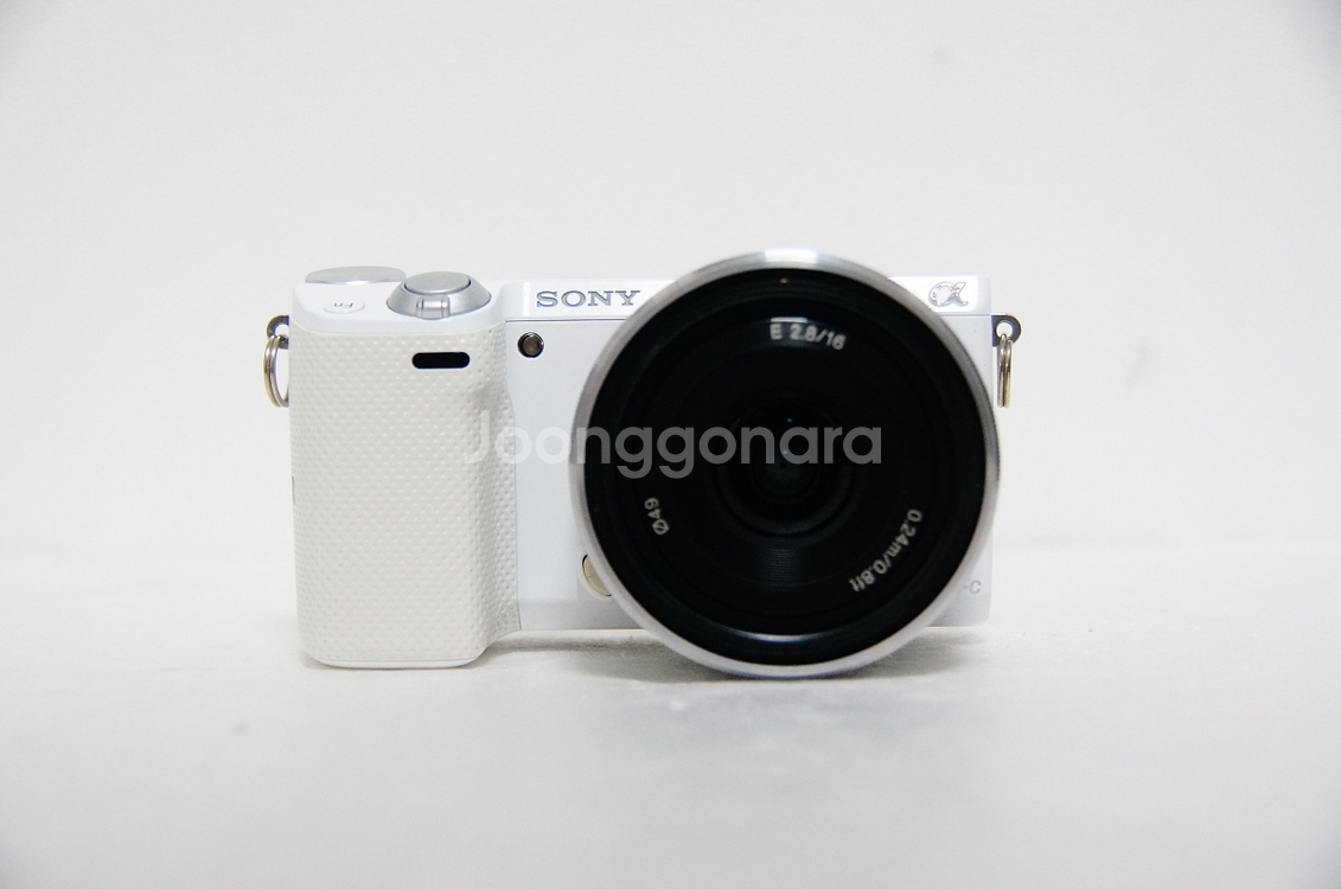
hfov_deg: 33.5
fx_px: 2231
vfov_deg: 22.5
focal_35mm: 60
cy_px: 444
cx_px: 670
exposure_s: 1/80
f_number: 4.5
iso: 2500
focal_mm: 40
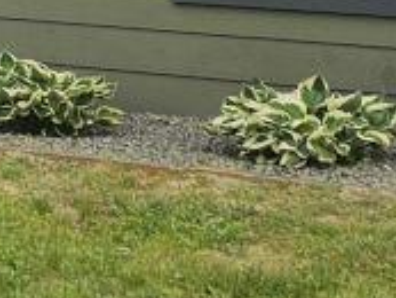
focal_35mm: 177
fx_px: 2026
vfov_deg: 8.2
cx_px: -306
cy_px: -206
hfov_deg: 10.5
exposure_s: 1/579
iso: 10
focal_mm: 6.3
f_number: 1.7
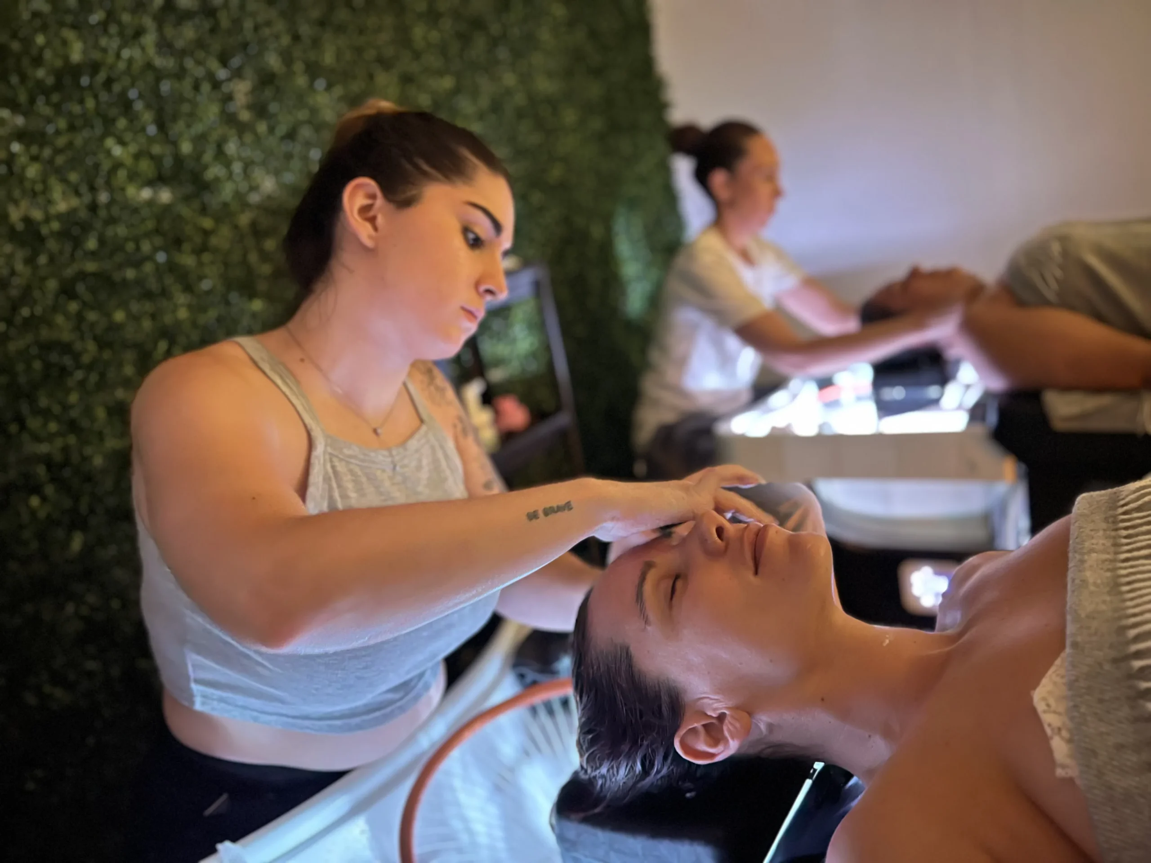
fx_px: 865
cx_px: 576
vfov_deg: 53.1
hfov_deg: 67.3
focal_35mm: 26
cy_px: 432
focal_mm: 5.7
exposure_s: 1/15
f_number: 1.5
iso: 1600
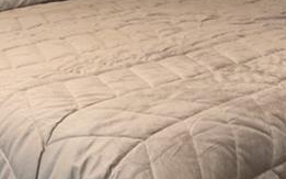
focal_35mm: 106
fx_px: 826
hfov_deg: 18.8
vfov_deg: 11.5
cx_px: -35
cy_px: -131
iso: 400
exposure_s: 1.3
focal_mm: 17
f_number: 16
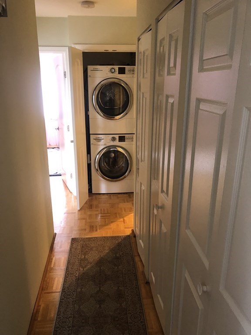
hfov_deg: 49.7
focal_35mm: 28
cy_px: 168
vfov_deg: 63.4
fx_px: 271
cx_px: 126
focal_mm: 4
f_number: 1.8
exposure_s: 1/15
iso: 80
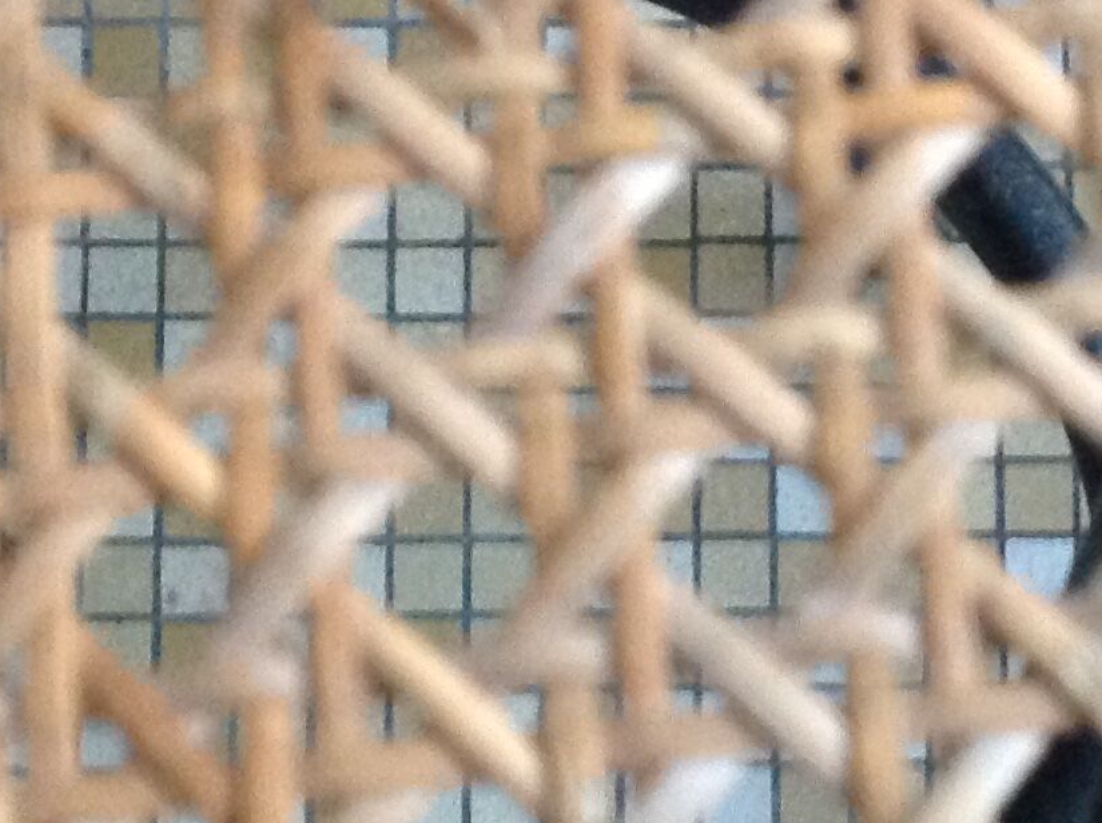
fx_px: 3496
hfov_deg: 17.8
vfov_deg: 13.3
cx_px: 879
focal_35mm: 110
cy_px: 759
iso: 320
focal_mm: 4.28
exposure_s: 1/15
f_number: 2.4
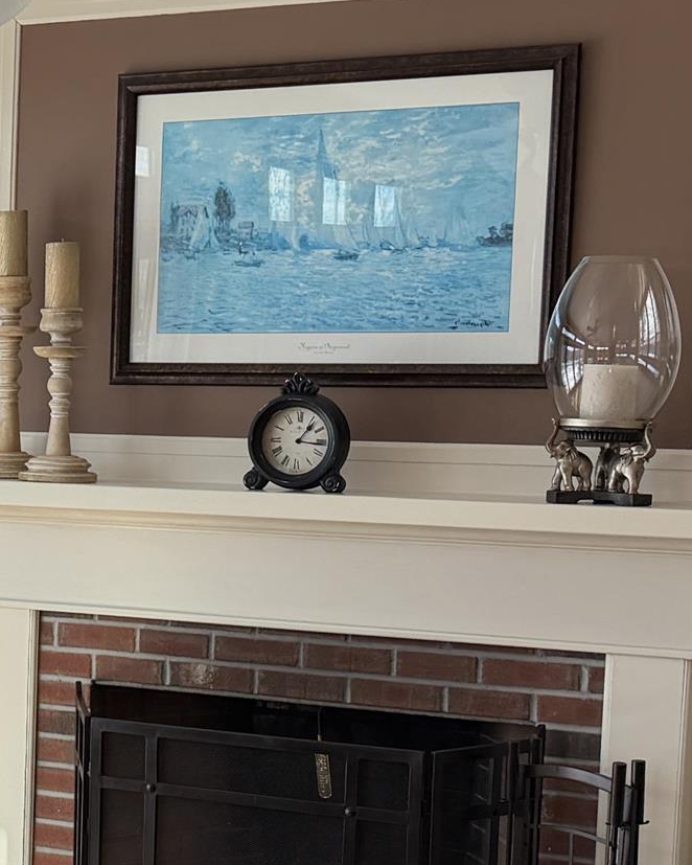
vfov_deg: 21.9
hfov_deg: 16.6
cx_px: -226
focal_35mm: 87
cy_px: 598
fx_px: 2226
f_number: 1.78
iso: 100
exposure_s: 1/1032
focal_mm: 6.76
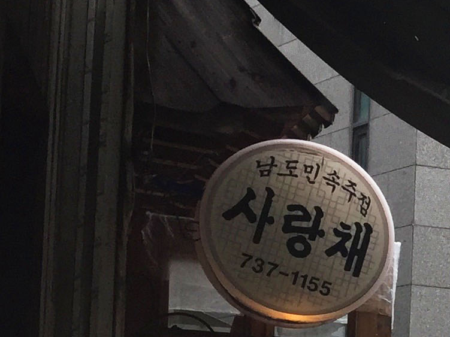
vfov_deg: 11.3
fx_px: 1638
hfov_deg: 13.3
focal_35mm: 126
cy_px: 514
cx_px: 930
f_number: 2.2
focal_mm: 4.15
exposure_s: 1/412
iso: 32
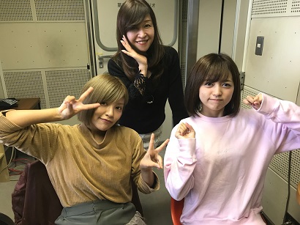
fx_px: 243
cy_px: 112
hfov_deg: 63.5
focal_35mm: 28
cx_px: 150
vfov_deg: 49.7
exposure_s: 1/20
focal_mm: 3.99
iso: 40
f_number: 1.8
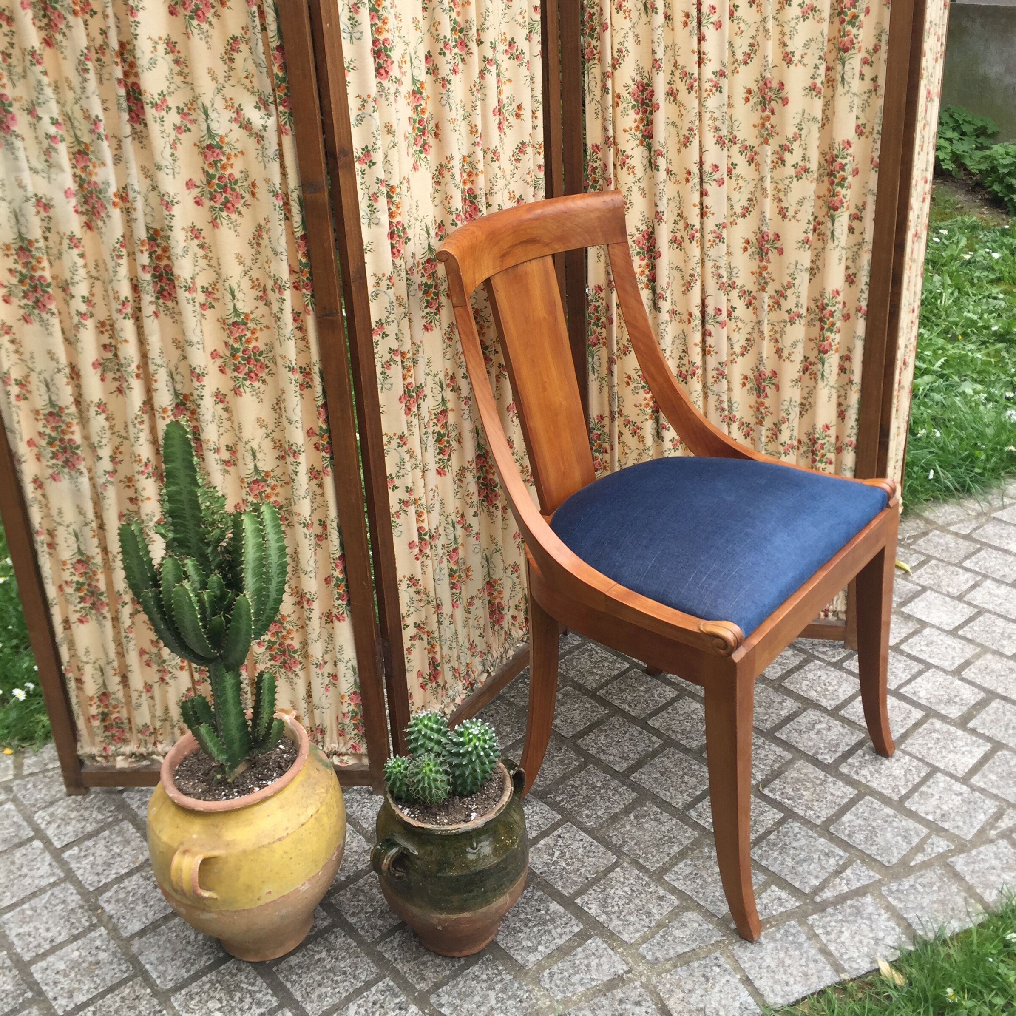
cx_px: 512
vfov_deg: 47.0
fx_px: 1162
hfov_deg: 47.2
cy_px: 407
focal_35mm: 35
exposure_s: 1/335
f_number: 2.2
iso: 32
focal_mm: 4.15
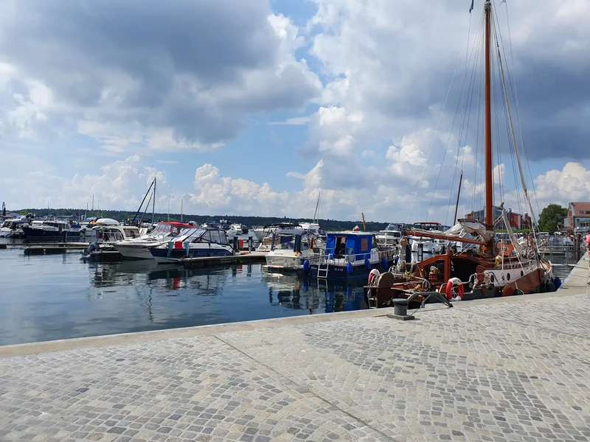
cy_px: 221
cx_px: 295
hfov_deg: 67.3
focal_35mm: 26
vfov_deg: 53.1
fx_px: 443
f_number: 2.4
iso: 50
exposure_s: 1/2912
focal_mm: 4.3
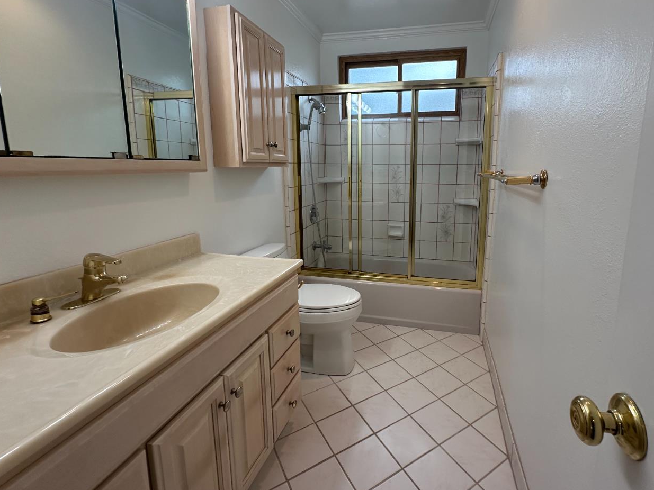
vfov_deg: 74.4
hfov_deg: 90.4
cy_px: 216
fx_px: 321
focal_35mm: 17
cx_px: 373
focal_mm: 2.22
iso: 125
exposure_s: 1/120
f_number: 2.2
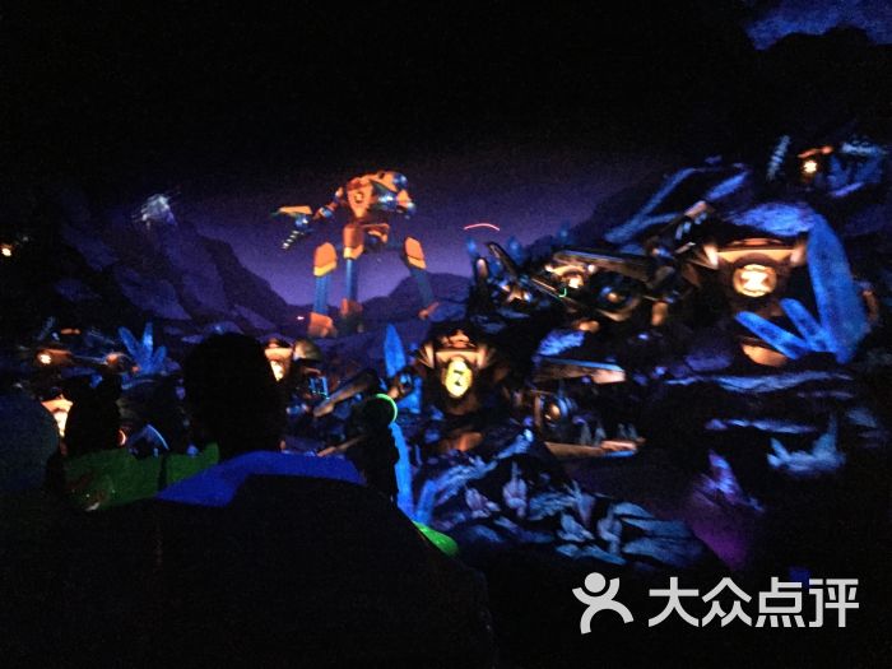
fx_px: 747
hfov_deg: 61.7
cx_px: 446
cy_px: 334
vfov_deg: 48.2
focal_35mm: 29
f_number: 2.2
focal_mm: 4.15
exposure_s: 1/17
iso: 2000
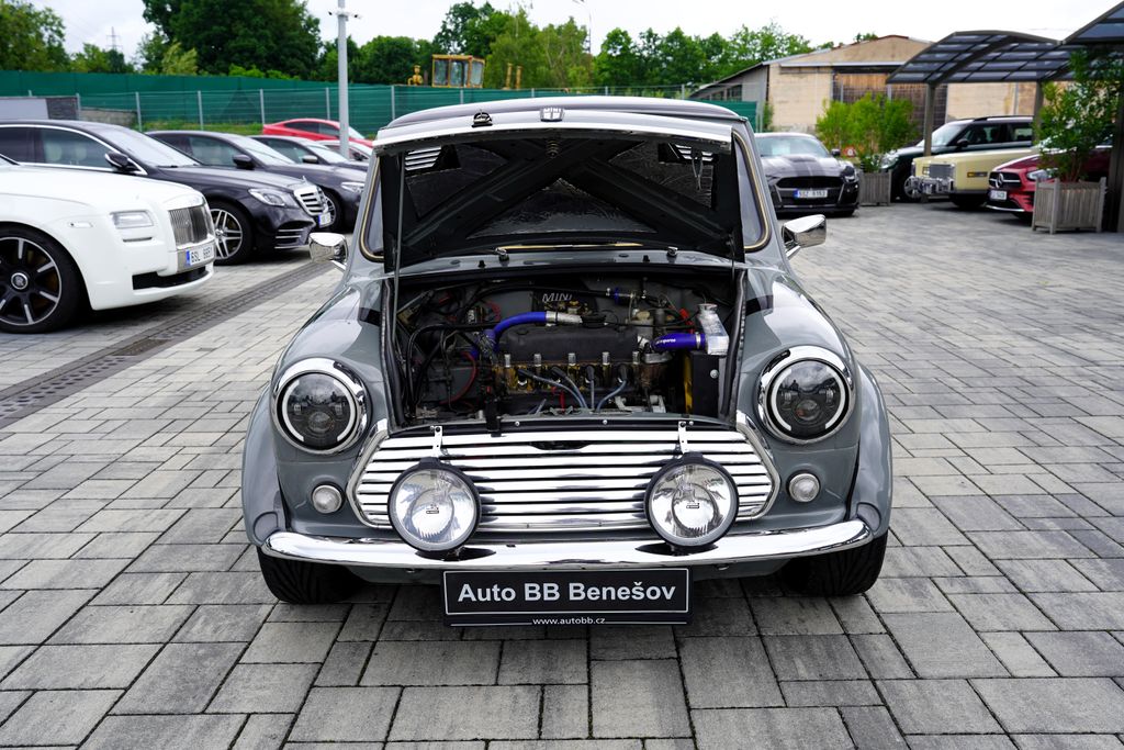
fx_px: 968
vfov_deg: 42.3
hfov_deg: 60.3
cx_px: 562
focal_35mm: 31
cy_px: 375
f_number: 7.1
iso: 100
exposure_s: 1/100
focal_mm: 31
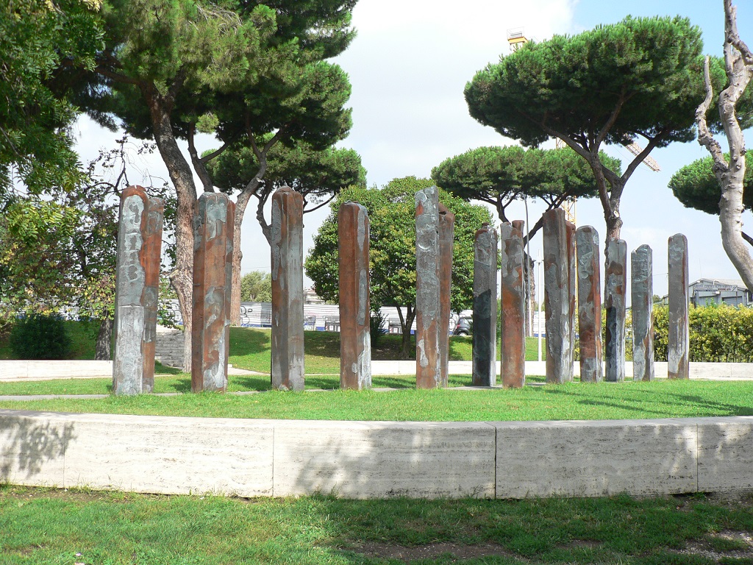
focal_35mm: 36
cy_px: 282
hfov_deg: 51.4
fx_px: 783
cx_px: 376
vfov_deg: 39.7
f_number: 2.8
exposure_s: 1/1000
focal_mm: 6
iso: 100
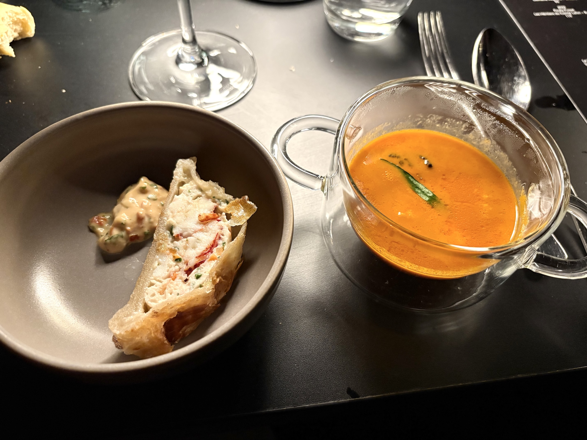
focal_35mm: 26
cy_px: 220
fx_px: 441
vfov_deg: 53.1
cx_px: 294
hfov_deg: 67.3
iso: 500
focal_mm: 5.96
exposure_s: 1/57
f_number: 1.6
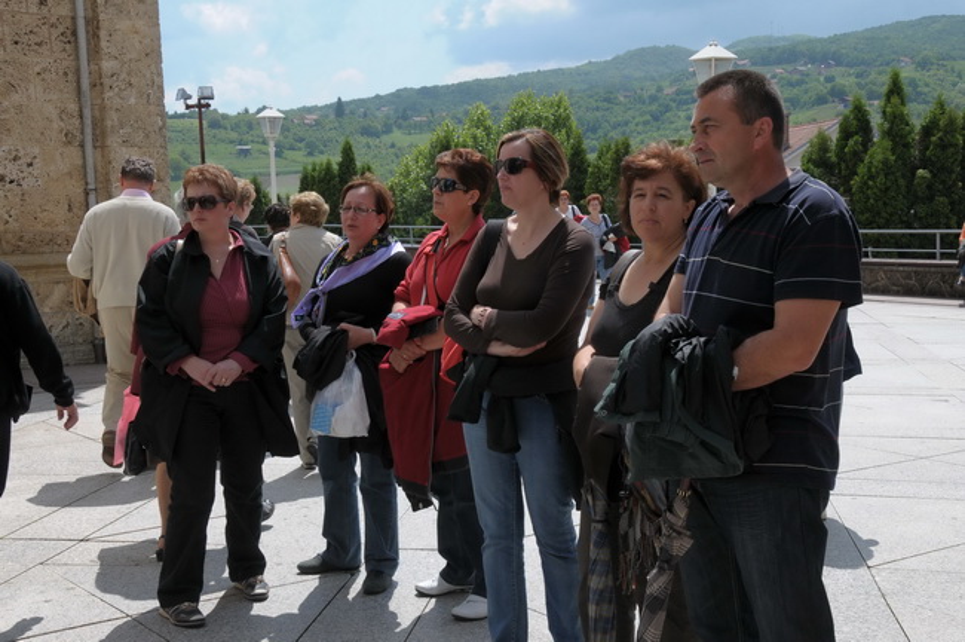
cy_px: 321
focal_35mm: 48
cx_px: 482
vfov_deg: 28.0
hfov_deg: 41.2
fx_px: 1285
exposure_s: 1/400
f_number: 10
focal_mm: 32
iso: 200
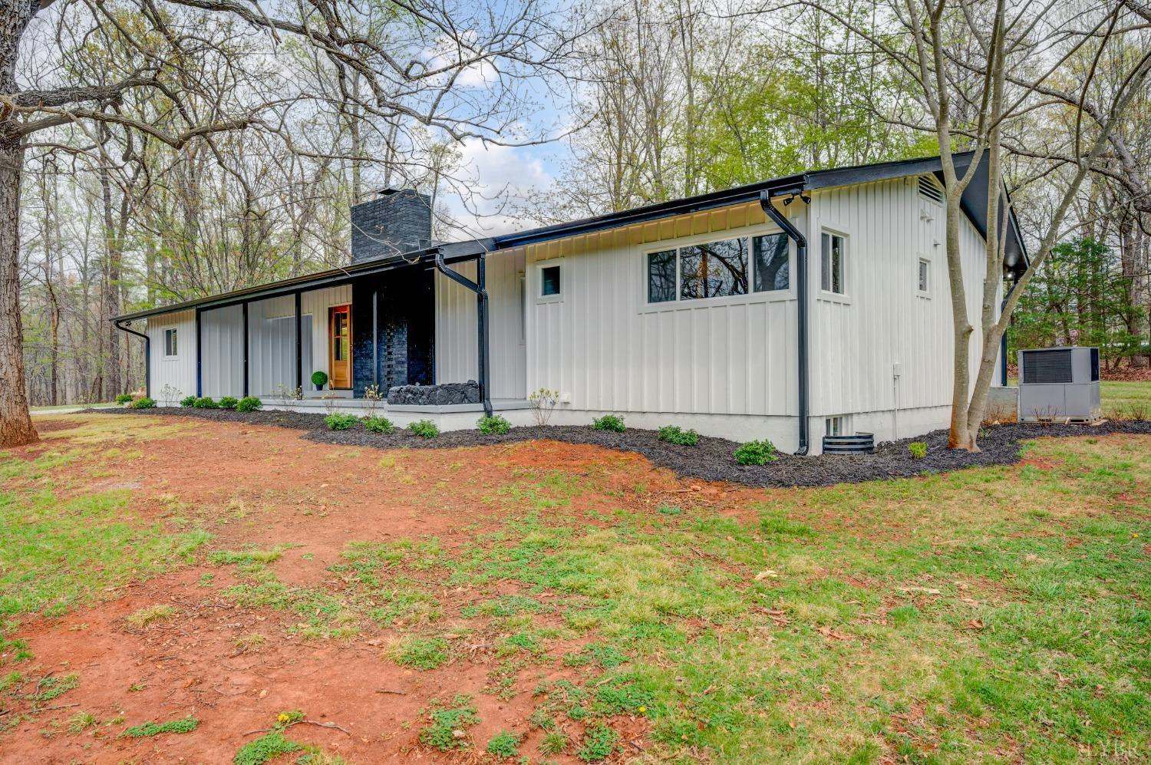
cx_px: 576
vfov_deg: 56.0
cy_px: 382
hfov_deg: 77.4
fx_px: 719
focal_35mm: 22
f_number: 8
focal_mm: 22.5
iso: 500
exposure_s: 1/640
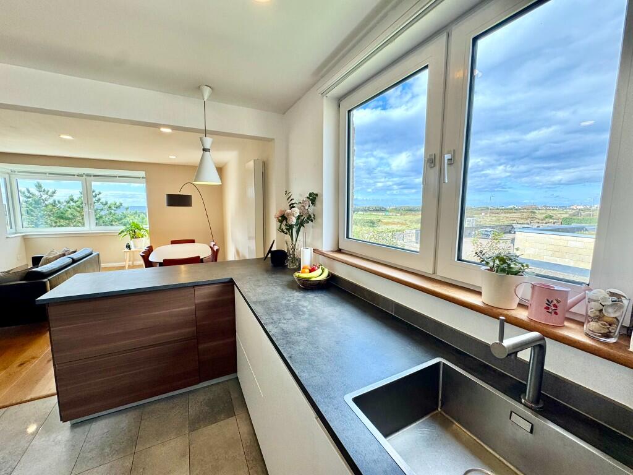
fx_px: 256
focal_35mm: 14
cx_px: 316
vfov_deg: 85.7
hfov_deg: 102.1
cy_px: 238
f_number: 2.2
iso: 40
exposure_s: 1/154
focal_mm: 2.22
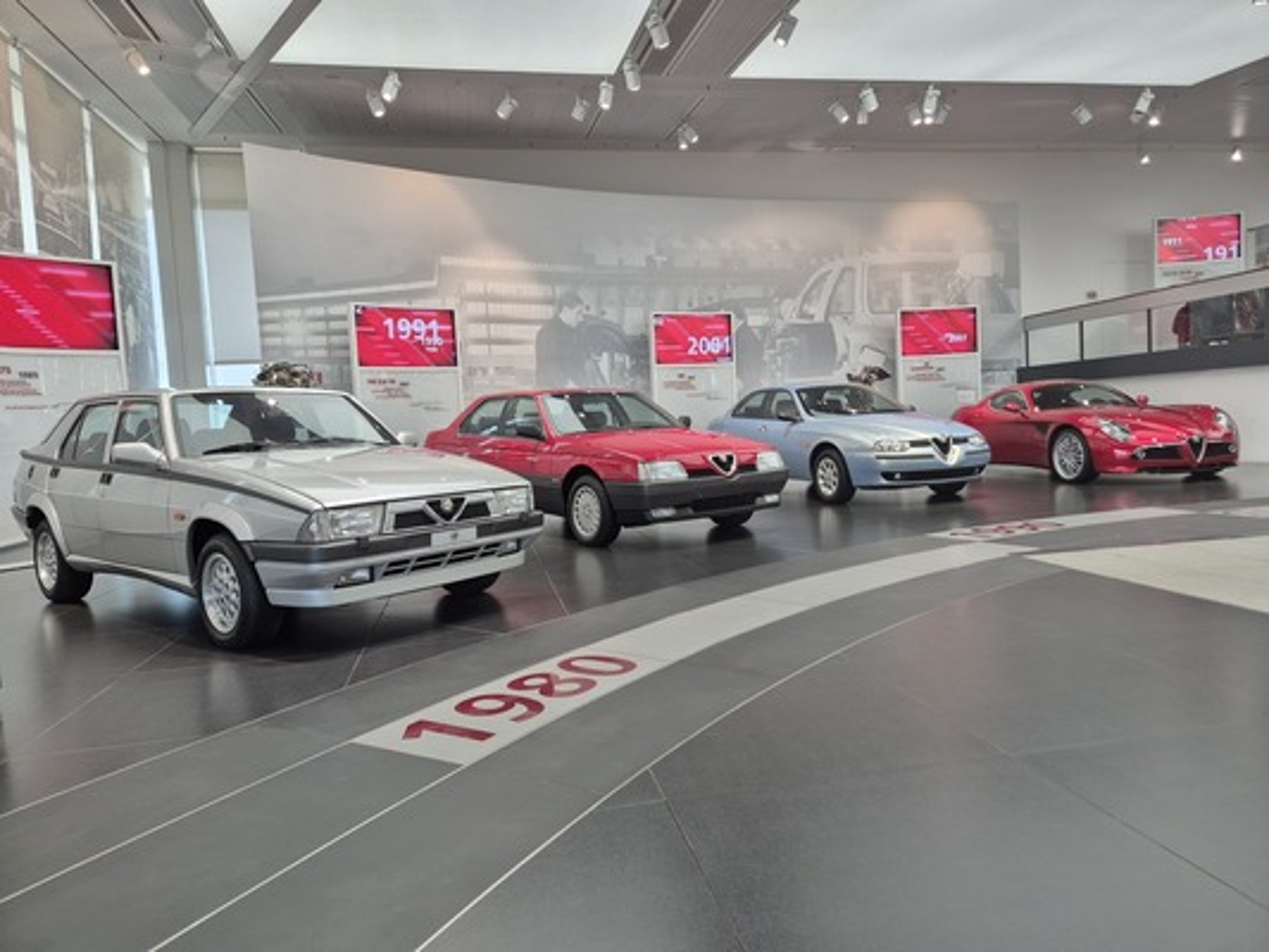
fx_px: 843
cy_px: 476
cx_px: 634
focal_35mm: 23
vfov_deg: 58.9
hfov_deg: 73.9
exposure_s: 1/62
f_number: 1.8
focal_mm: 5.4
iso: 40
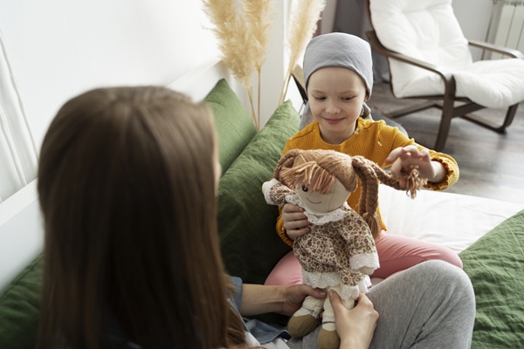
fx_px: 451
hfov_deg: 60.3
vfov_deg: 42.3
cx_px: 262
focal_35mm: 31
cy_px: 174
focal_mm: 31
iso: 1000
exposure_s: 1/160
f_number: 2.8
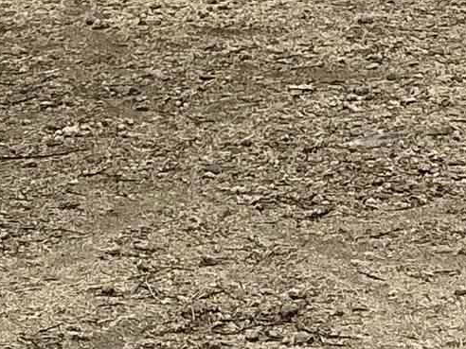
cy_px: -263
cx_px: 252
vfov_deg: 8.2
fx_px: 2356
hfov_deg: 11.3
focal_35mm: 175
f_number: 1.8
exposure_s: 1/482
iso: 25
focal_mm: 3
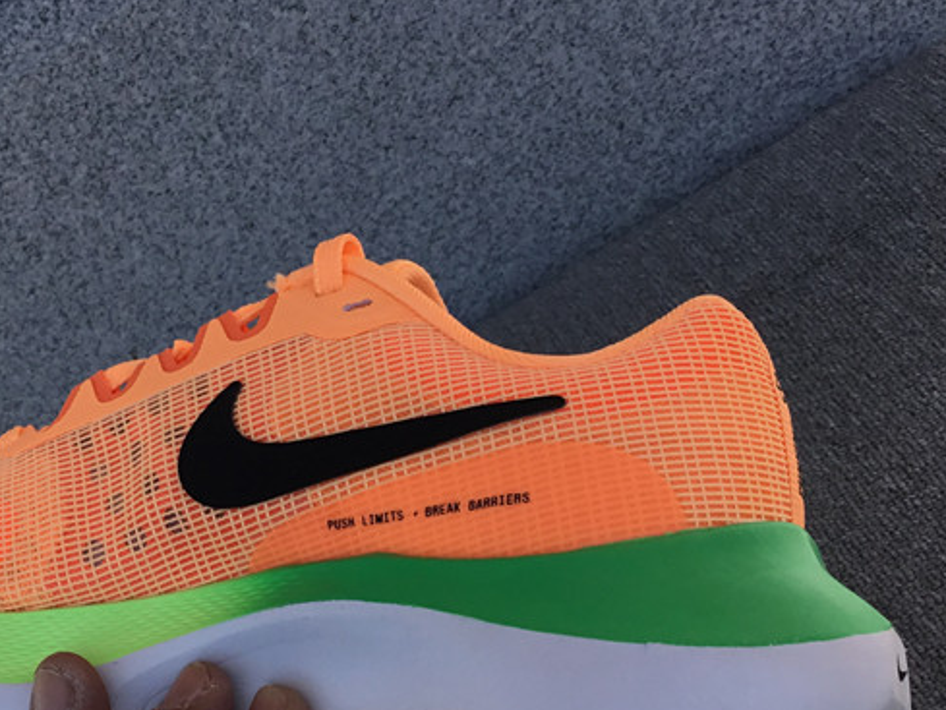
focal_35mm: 57
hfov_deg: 33.1
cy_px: 494
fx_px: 1558
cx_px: 230
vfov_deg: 25.5
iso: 25
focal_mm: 3.3
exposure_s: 1/1072
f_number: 2.4
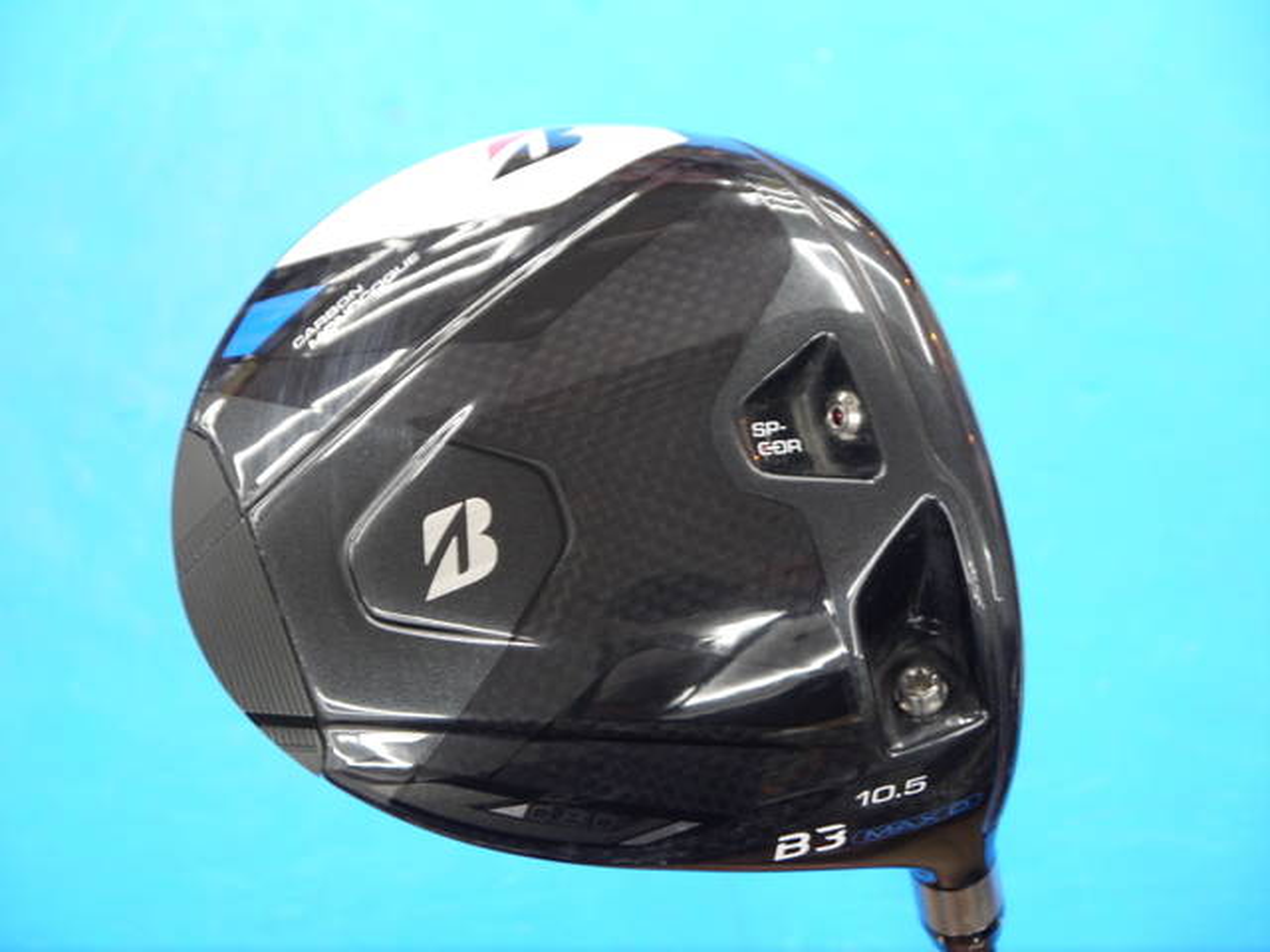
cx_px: 635
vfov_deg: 17.6
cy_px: 476
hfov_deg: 23.3
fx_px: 3082
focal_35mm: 84
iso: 800
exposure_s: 1/50
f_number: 5.6
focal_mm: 42
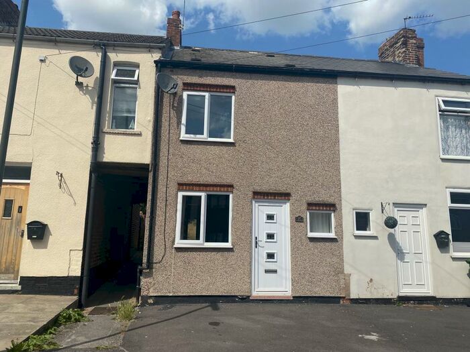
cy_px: 176
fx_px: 353
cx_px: 235
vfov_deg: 53.1
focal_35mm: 26
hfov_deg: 67.3
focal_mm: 4.25
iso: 32
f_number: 1.8
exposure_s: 1/4444
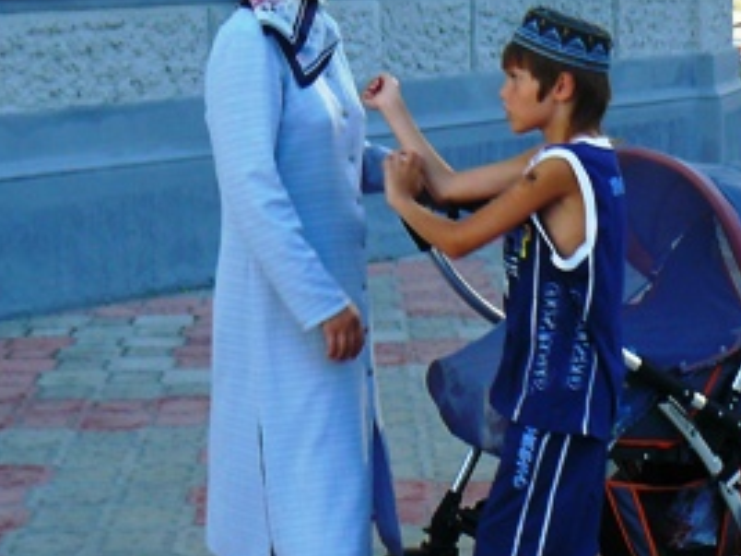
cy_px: 138
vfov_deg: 17.1
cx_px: 412
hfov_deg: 22.7
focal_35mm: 86
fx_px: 1841
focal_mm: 6
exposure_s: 1/125
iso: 100
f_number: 4
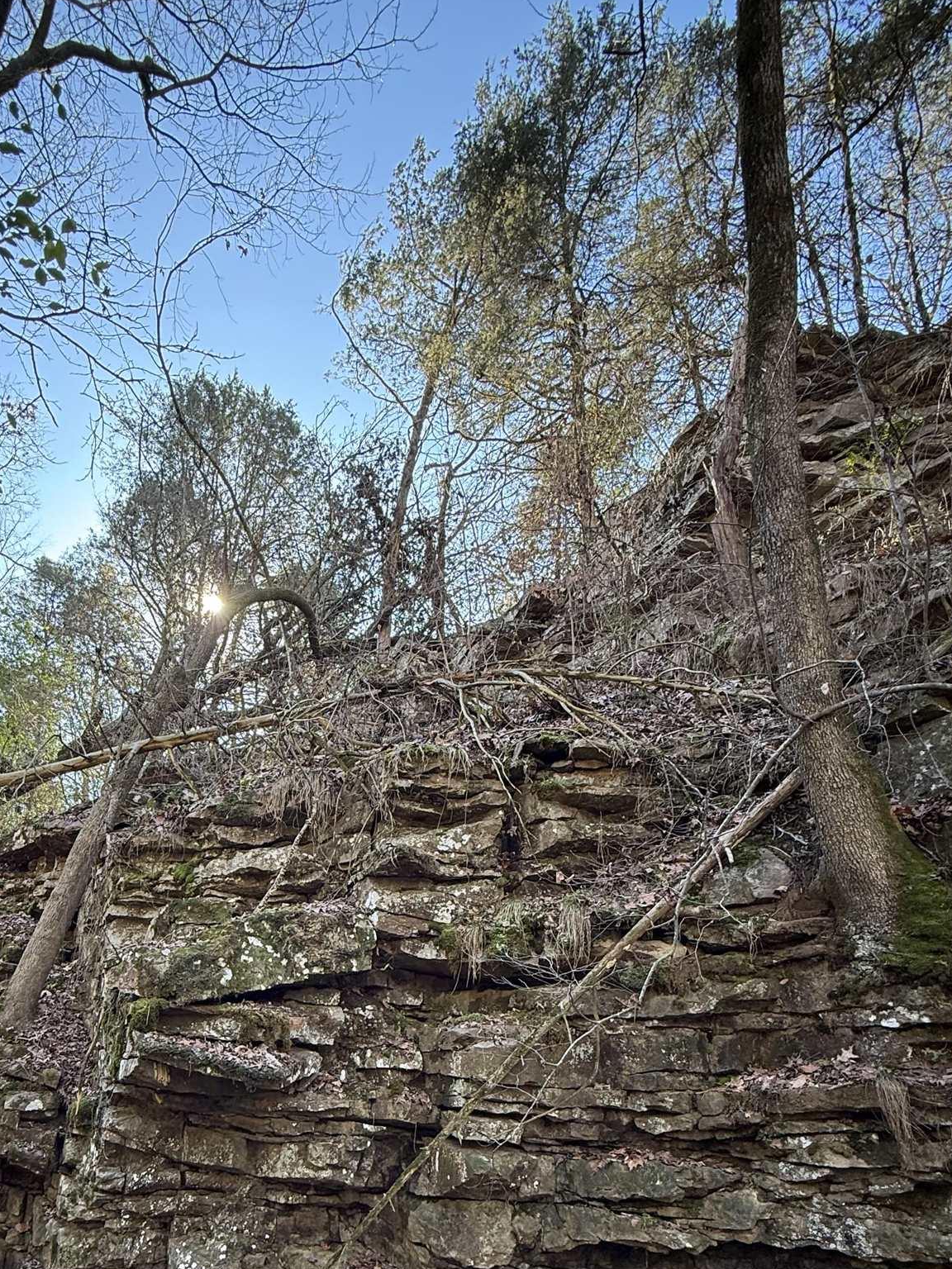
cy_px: 882
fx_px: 770
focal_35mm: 21
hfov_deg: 61.9
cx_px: 316
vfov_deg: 75.6
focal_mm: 2.22
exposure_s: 1/99
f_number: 2.2
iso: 125
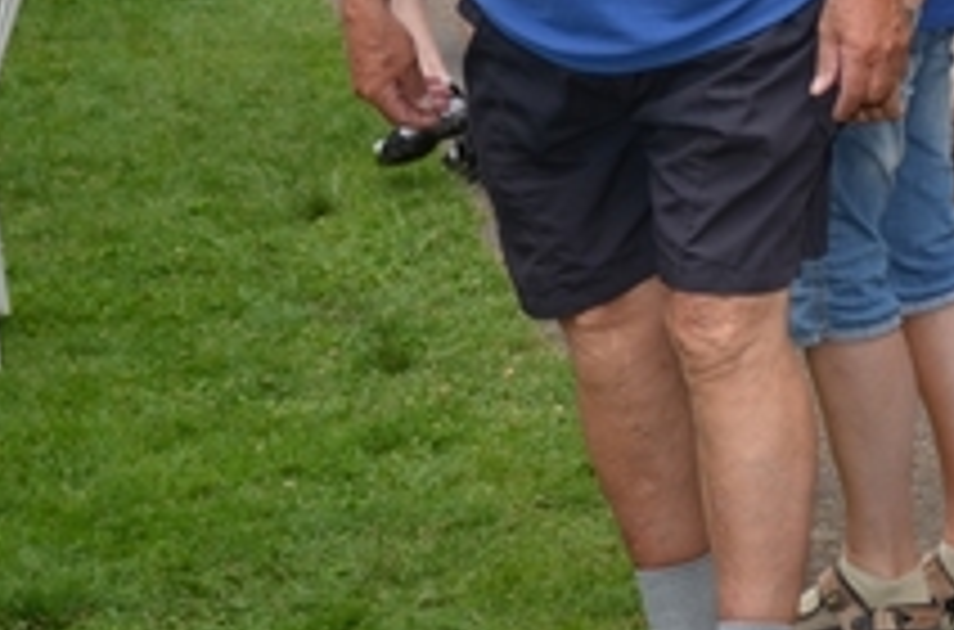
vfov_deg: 9.9
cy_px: -128
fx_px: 3593
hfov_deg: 15.0
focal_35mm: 136
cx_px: 864
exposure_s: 1/250
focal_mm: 32
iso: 100
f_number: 4.5
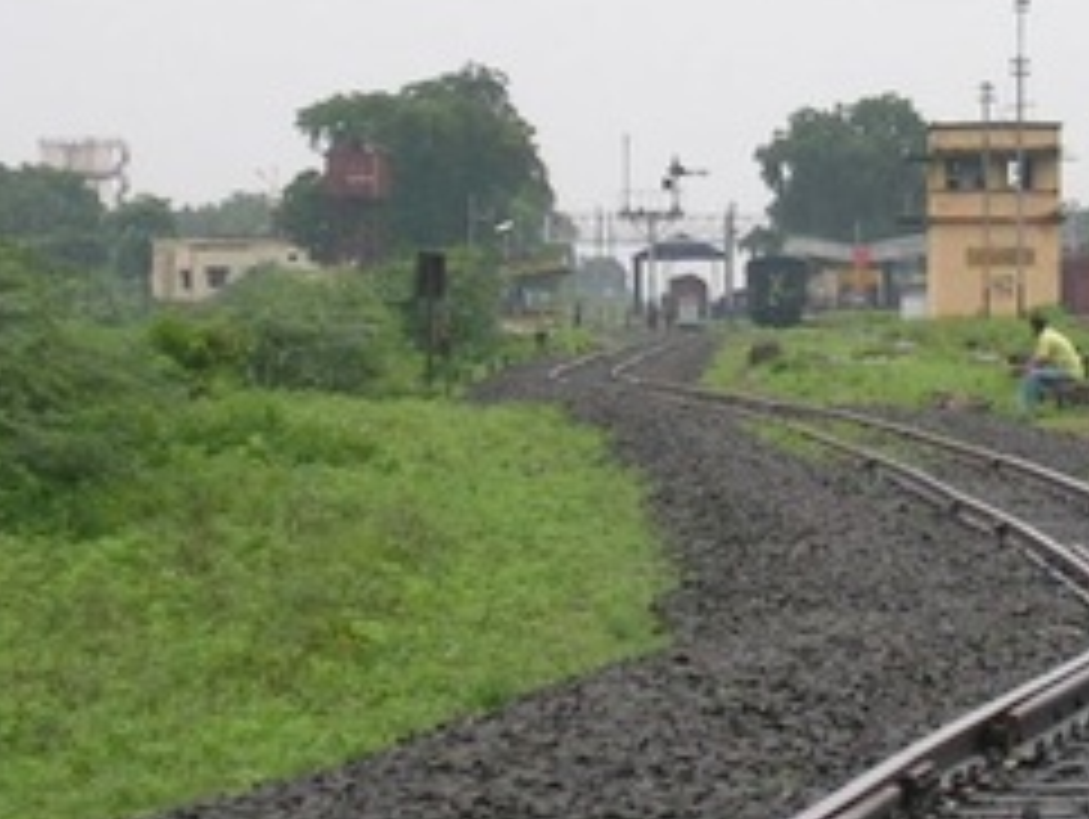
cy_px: 364
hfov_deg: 7.6
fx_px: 8156
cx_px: 914
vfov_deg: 5.7
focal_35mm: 259
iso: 50
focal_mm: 14.9
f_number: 4.6
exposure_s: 1/31.7
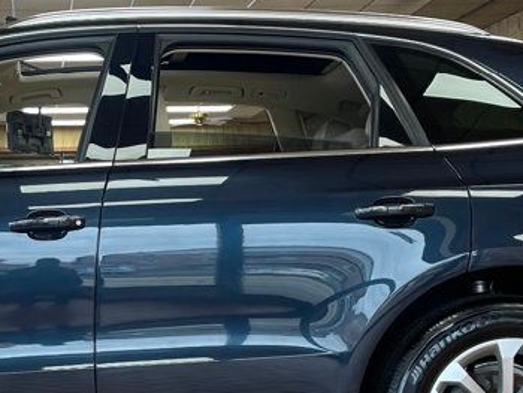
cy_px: 259
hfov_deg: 24.7
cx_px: 25
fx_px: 1149
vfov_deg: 19.4
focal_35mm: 76
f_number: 1.6
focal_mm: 4.2
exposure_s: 1/120
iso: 100
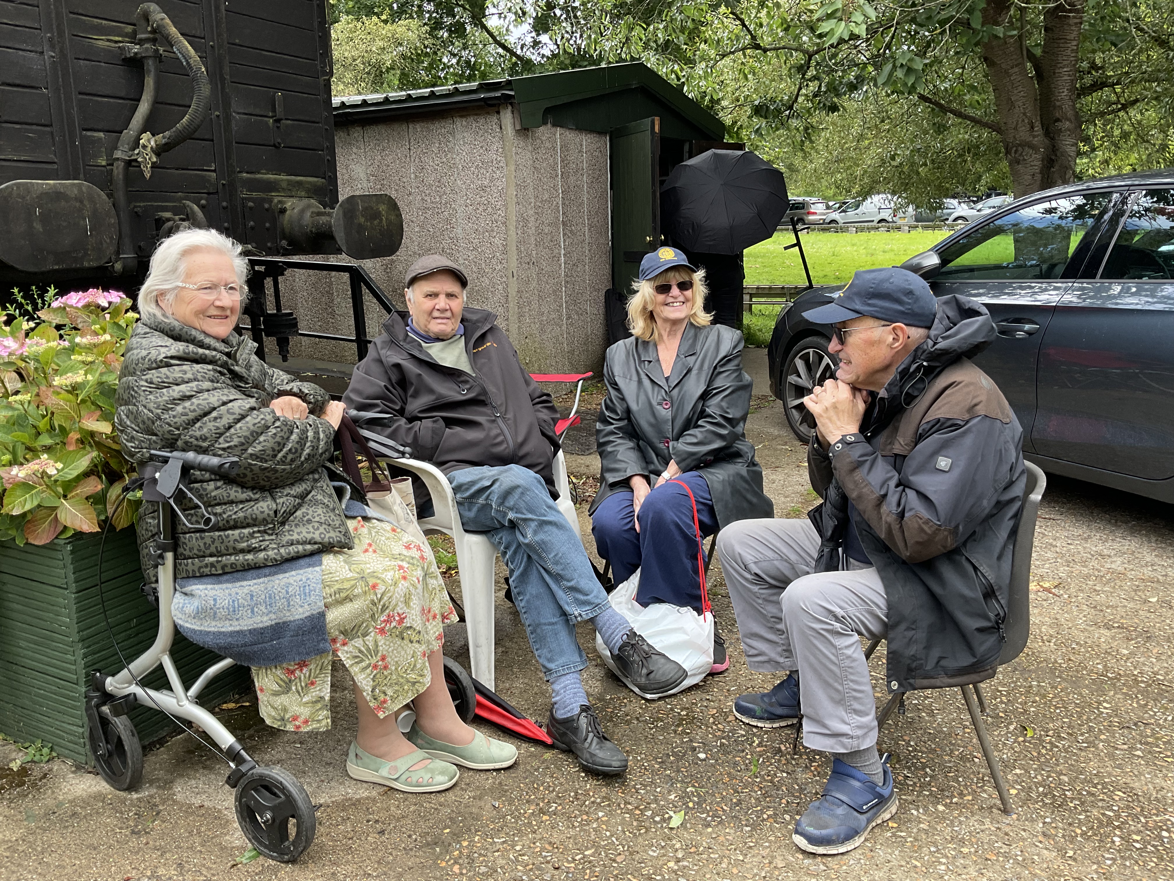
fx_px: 984
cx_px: 587
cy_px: 440
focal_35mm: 29
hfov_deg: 61.7
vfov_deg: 48.2
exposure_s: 1/305
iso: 16
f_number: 1.8
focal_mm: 3
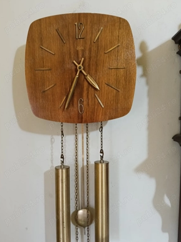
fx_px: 195
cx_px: 90
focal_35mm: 28
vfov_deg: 63.5
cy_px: 124
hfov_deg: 49.7
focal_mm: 3.98
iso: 640
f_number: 1.8
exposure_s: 1/33.3
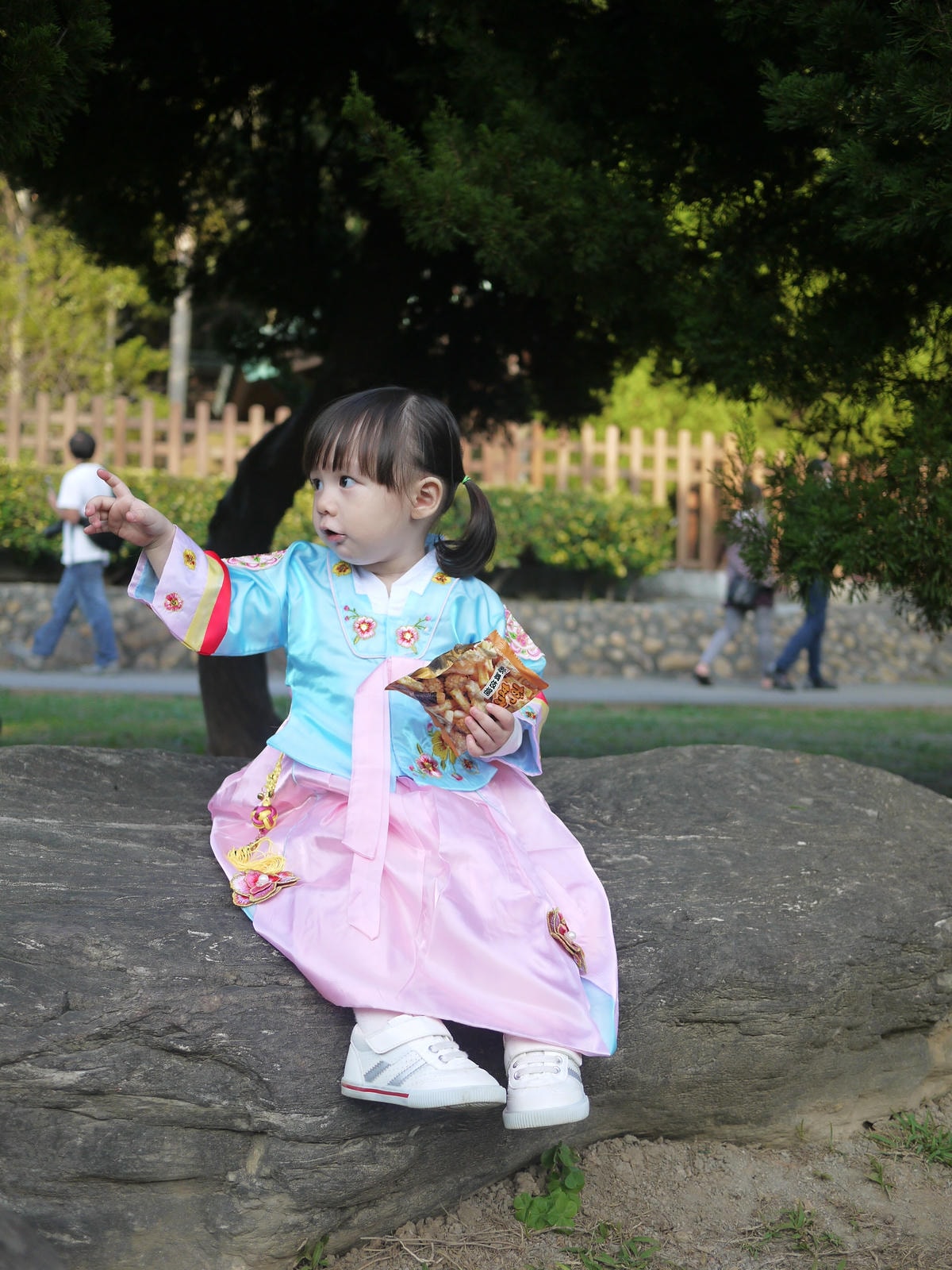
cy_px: 635
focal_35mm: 40
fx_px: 1467
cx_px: 476
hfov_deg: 36.0
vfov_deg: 46.8
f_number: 2
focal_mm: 20
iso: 160
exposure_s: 1/1000
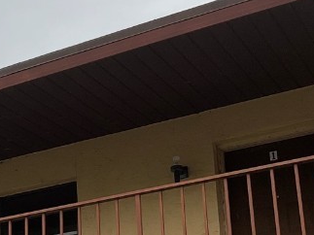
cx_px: -61
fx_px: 834
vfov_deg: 15.7
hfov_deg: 20.0
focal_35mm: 92
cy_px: 241
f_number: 1.8
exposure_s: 1/2538
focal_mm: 3
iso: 16
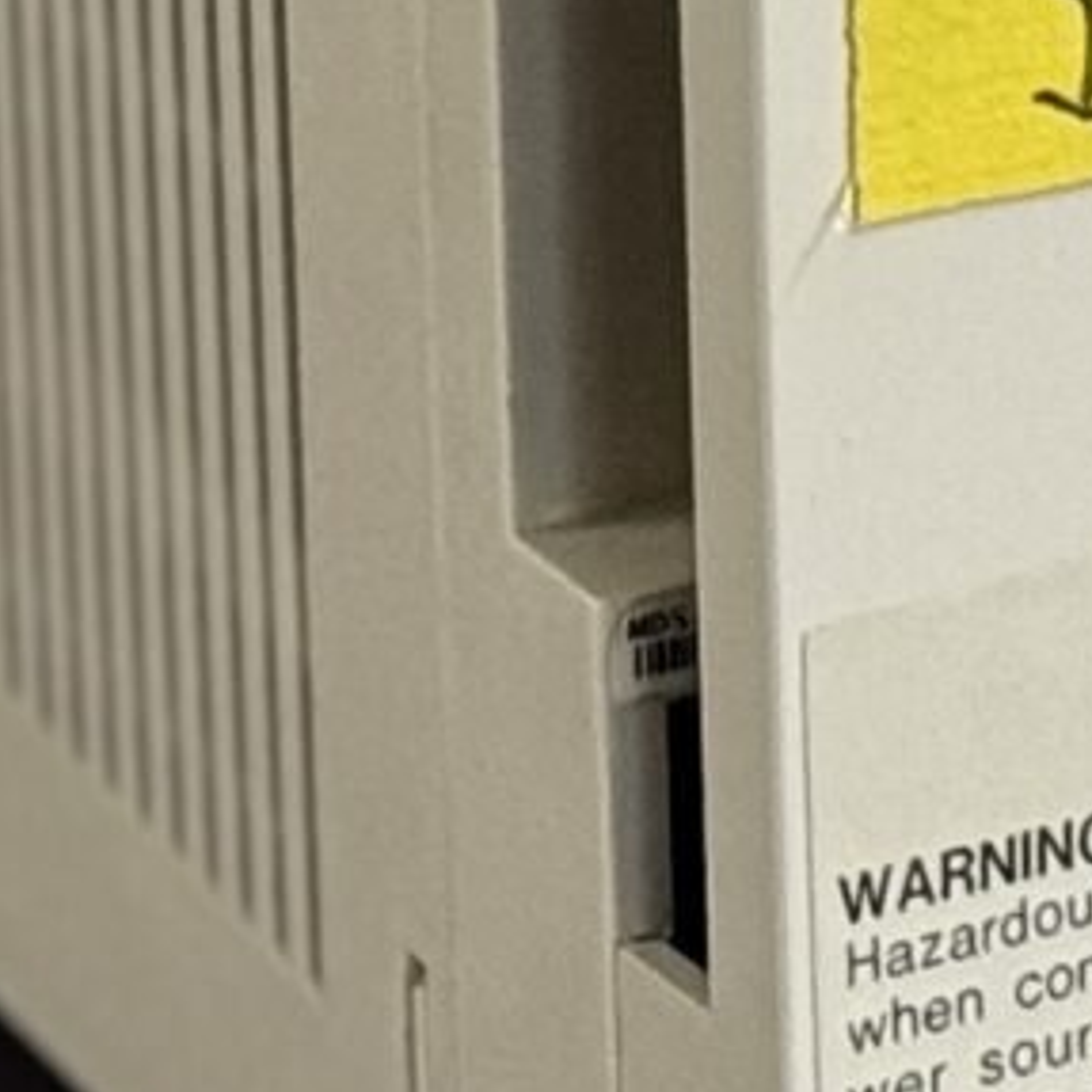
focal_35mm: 378
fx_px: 13491
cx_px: 49
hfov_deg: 4.6
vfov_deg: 4.5
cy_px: -1541
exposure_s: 1/50
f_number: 1.78
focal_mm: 6.76
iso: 250
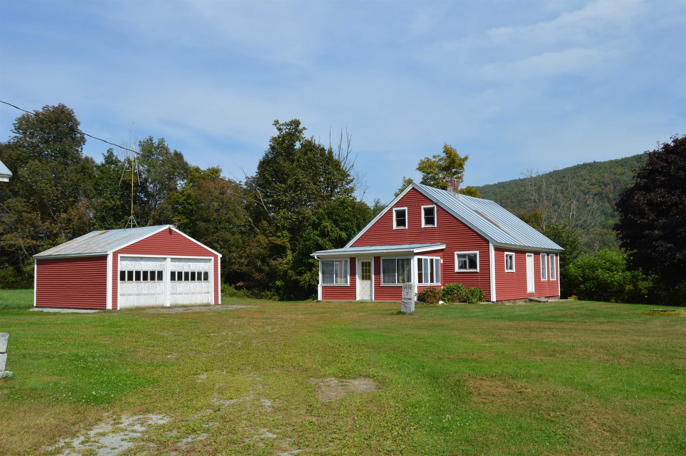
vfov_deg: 39.9
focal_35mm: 33
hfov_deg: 57.3
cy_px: 228
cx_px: 343
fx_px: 628
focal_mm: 22
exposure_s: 1/320
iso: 100
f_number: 9
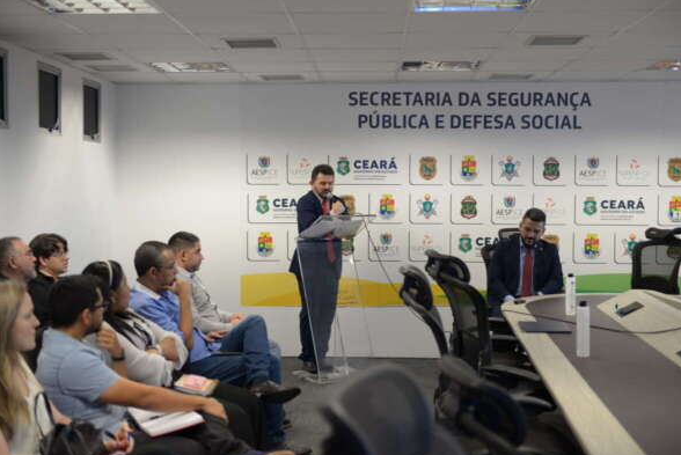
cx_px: 345
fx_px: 928
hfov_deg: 40.3
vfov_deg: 27.6
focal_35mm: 49
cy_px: 230
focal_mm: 48
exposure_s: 1/200
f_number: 2.8
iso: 800
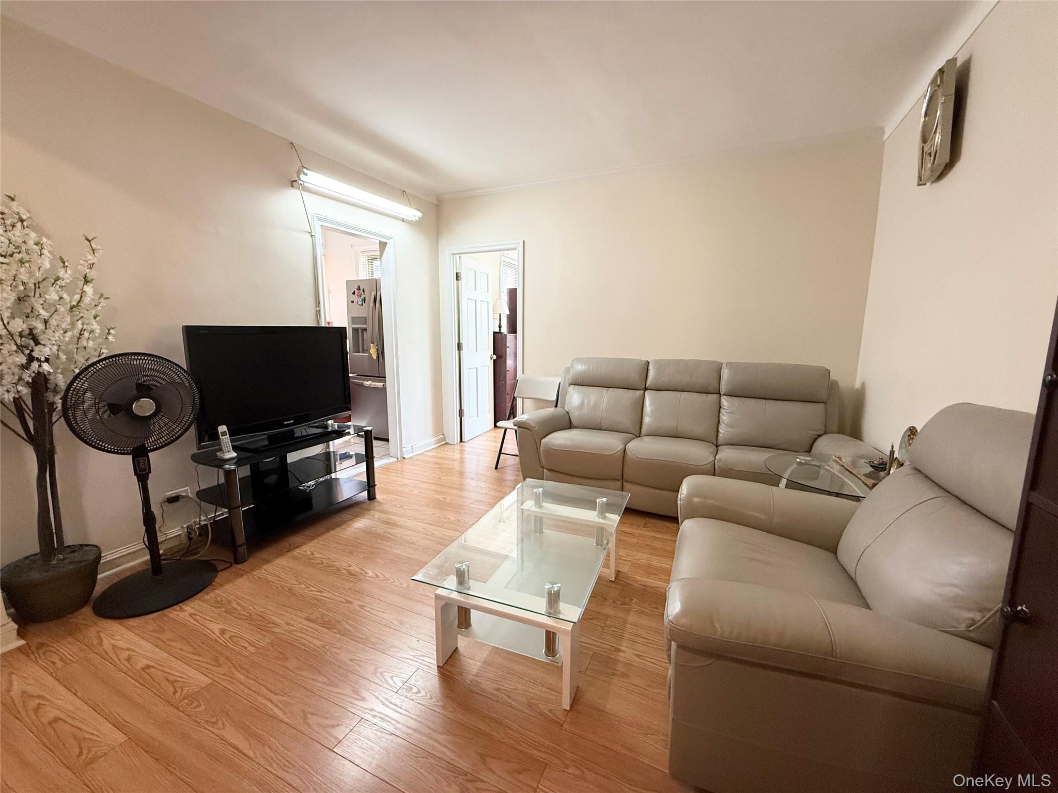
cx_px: 529
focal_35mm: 14
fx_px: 428
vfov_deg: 85.7
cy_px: 396
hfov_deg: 102.1
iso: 250
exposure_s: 1/120
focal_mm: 2.22
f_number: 2.2
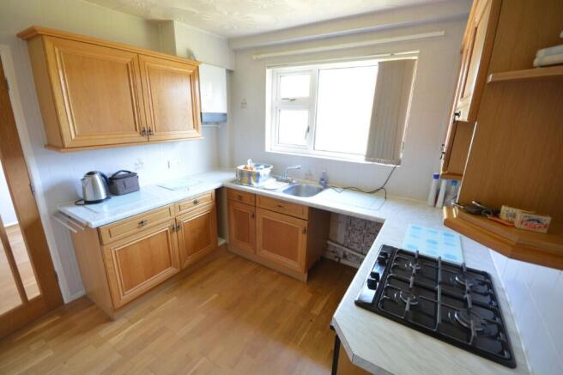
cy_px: 188
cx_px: 282
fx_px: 235
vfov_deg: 77.3
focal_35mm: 15
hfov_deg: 100.4
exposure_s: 1/6
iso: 400
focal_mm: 10
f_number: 8
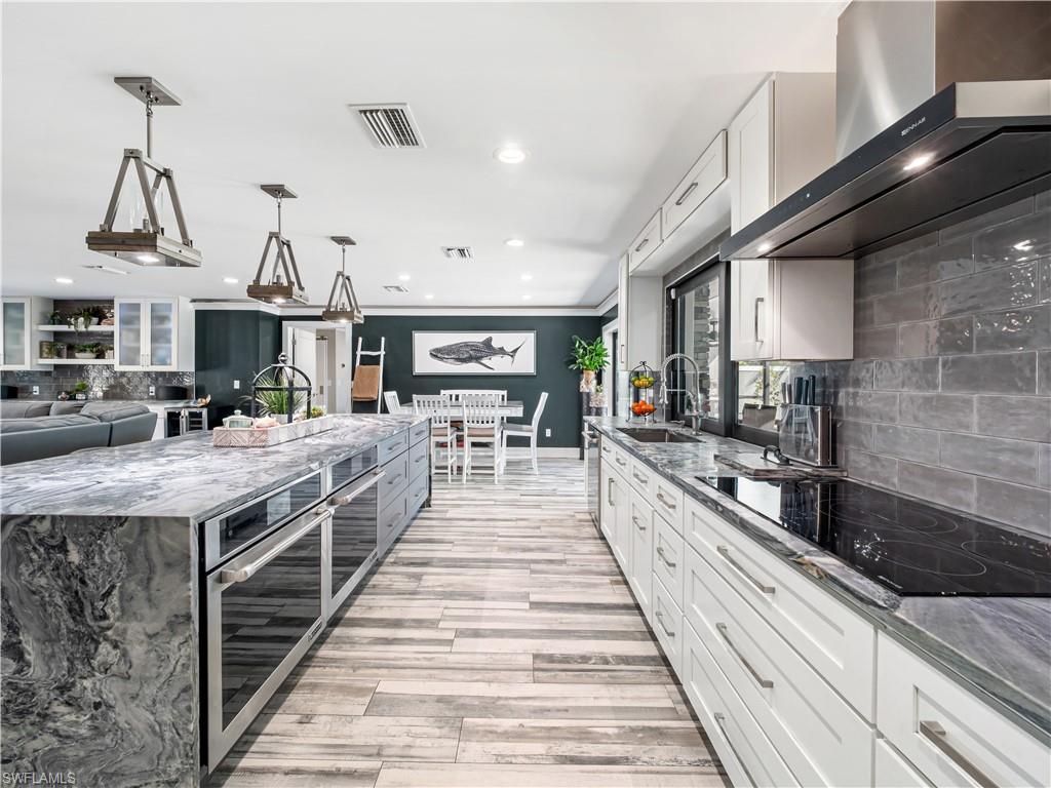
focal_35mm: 14
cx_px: 526
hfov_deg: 102.1
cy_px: 394
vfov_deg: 85.7
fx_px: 425
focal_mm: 7
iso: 200
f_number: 7.1
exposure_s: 1/2
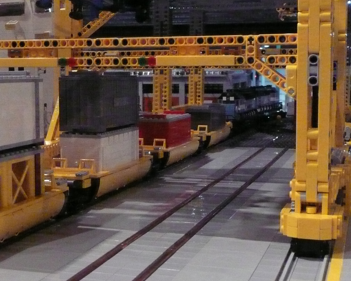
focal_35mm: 67
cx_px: 105
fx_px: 696
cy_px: 126
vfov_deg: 22.8
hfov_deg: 28.0
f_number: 4.1
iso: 1250
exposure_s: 1/20
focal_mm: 7.3
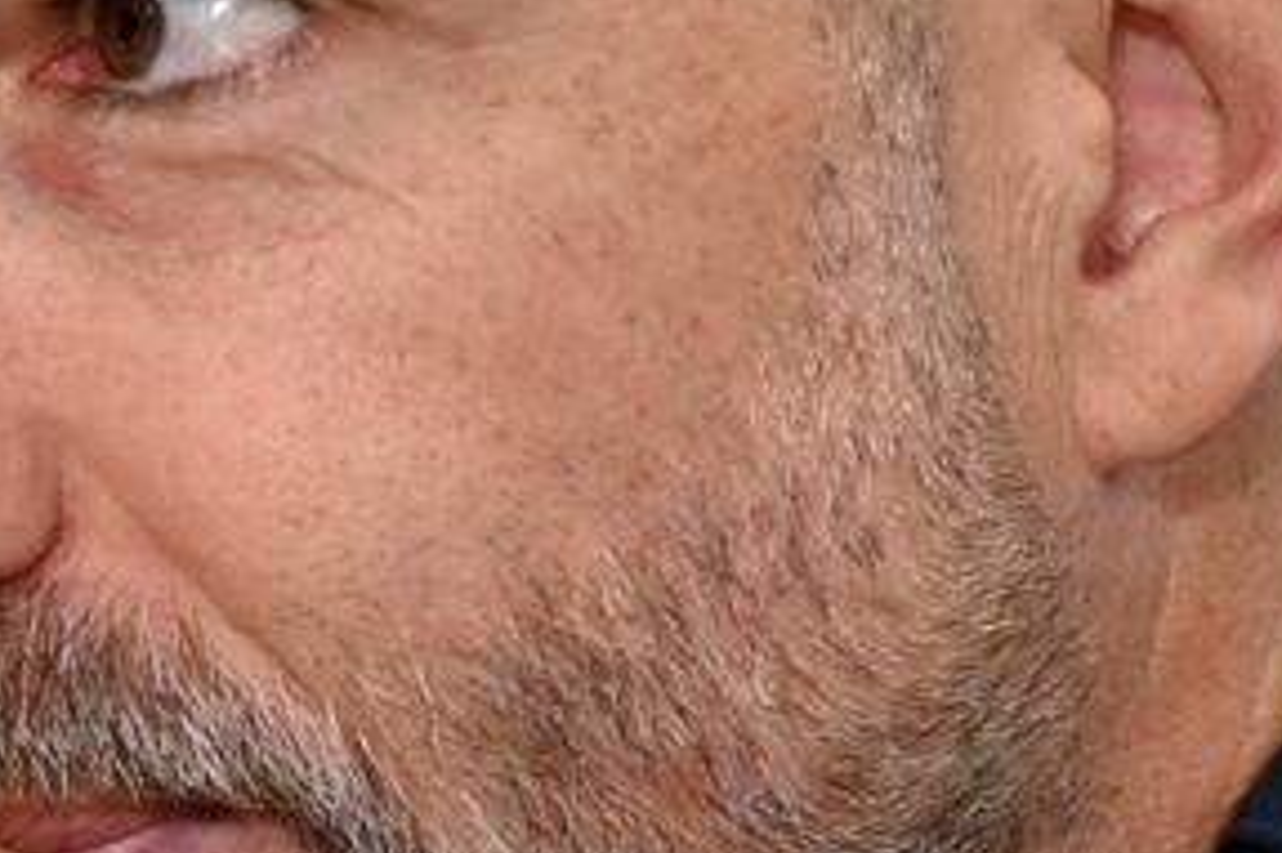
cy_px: 337
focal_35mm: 855
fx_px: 30429
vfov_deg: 1.6
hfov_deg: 2.4
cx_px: -299
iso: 1250
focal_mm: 240
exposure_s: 1/250
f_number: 4.5
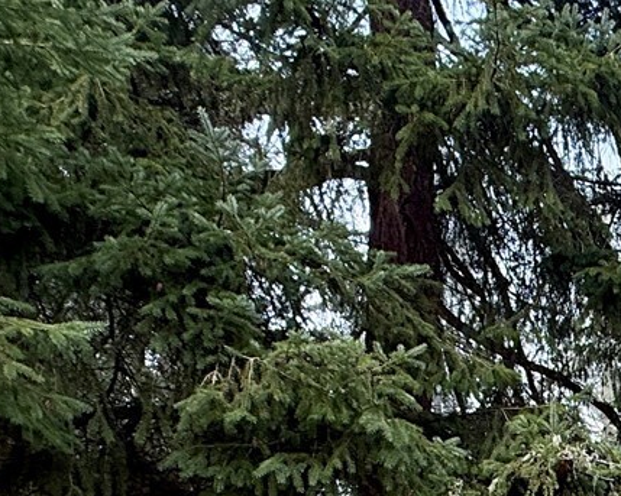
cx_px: 793
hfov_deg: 29.8
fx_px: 937
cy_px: 704
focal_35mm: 51
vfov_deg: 24.4
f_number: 2.2
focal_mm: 2.22
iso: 100
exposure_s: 1/99
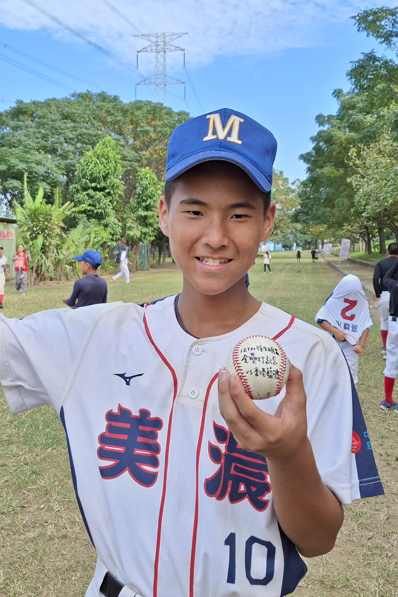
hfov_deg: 37.8
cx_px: 185
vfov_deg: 54.4
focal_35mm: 35
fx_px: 580
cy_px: 300
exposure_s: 1/492
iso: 50
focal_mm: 5.54
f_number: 1.8
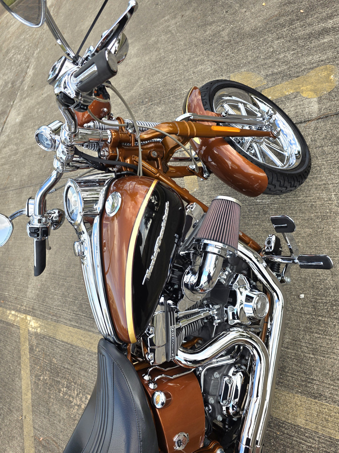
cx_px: 170
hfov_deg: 58.9
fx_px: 300
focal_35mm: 23
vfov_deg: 73.9
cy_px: 226
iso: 25
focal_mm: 6.3
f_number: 1.7
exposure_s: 1/370
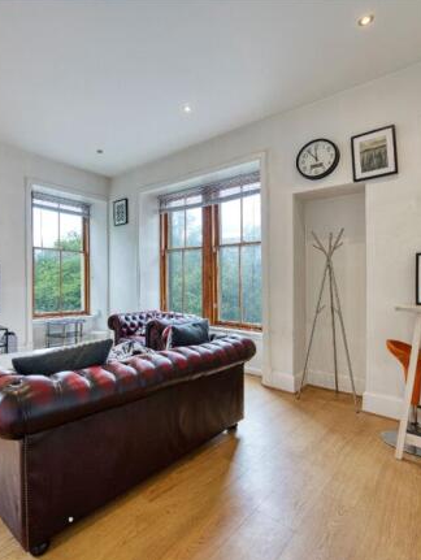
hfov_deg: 67.7
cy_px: 280
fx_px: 308
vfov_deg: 84.6
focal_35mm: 19
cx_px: 157
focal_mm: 13
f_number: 4.5
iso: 320
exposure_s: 1/80
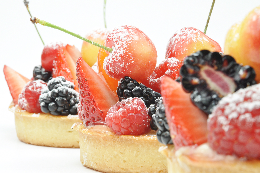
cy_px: 86
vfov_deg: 15.2
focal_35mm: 90
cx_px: 130
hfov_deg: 22.6
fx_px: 649
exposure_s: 1/8
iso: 200
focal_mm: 60
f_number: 25
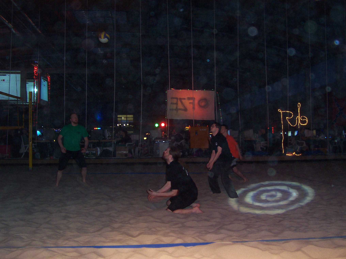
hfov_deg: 52.6
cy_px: 130
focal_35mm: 35
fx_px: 350
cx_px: 173
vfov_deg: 40.7
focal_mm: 5.6
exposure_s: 1/30
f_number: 2.8
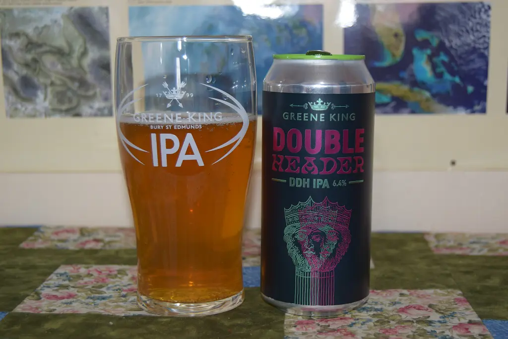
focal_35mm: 60
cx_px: 254
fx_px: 847
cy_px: 170
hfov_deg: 33.4
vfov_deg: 22.6
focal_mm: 40
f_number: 5
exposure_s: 1/60
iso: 450
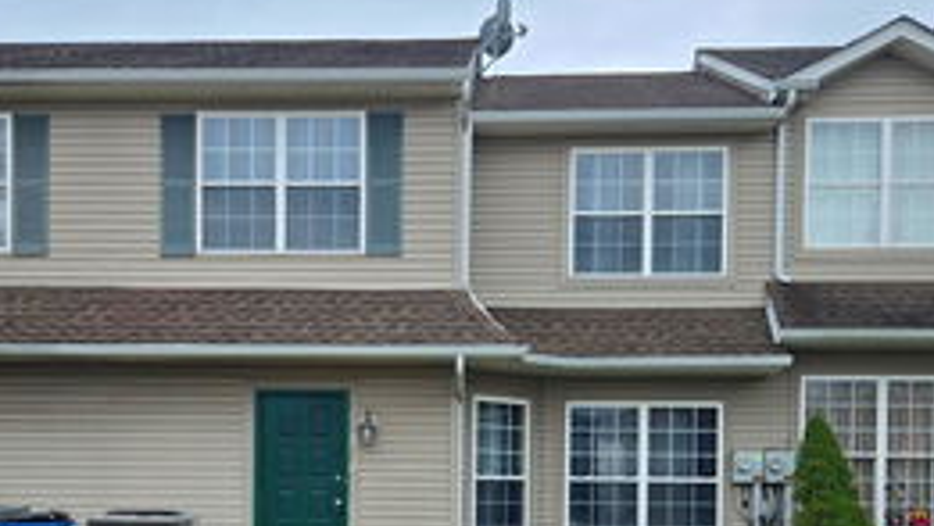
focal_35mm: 41
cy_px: 490
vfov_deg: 27.8
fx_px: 1016
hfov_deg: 49.4
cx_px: 442
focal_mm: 5.4
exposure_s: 1/1208
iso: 80
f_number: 1.8
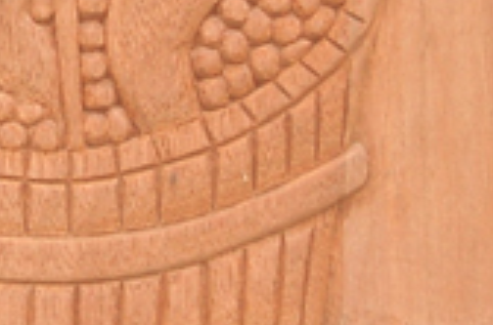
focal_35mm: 348
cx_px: -132
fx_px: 4746
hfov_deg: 5.9
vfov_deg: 3.9
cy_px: -285
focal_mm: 45
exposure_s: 1/160
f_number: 7.1
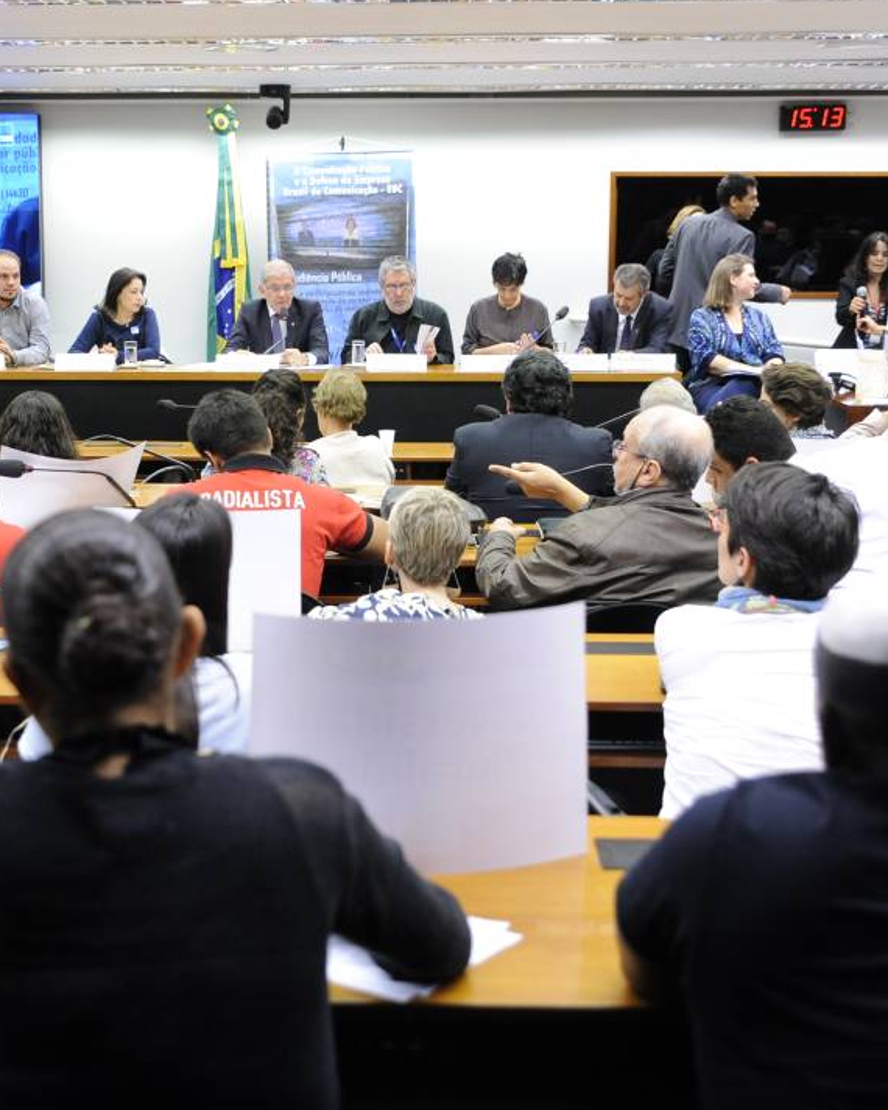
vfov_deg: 31.5
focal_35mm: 60
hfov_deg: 25.2
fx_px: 1972
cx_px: 279
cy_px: 563
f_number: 3.5
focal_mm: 38
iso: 2500
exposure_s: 1/250
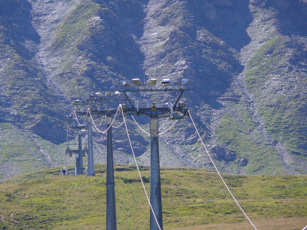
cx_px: 154
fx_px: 3725
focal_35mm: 420
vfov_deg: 3.5
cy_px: 115
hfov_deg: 4.7
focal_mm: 88.8
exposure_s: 1/250
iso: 100
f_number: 5.6
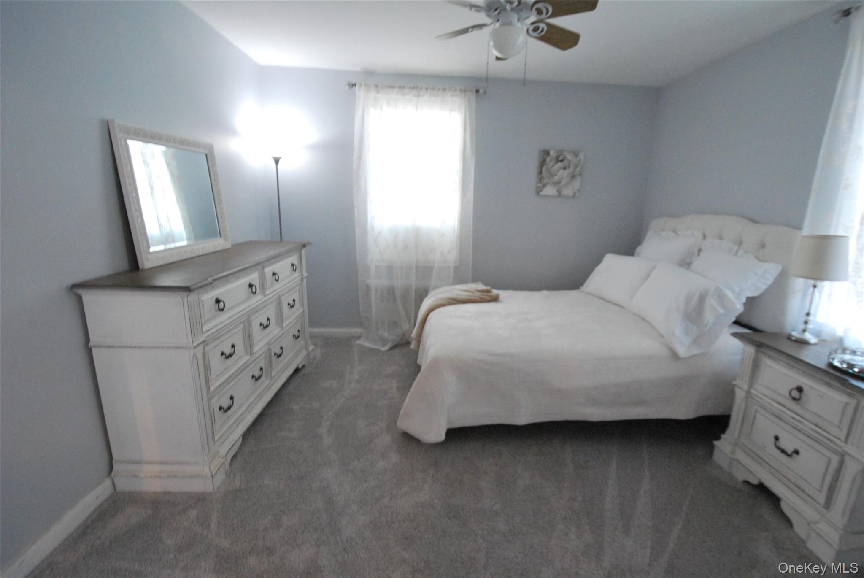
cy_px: 289
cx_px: 432
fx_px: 360
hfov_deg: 100.3
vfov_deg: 77.5
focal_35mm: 15
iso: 1600
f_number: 6.3
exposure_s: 1/15
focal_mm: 10
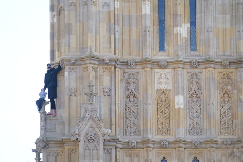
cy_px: 81
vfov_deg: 3.9
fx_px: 2362
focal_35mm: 350
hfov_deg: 5.9
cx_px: 122
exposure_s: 1/640
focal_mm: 350
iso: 640
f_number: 5.6
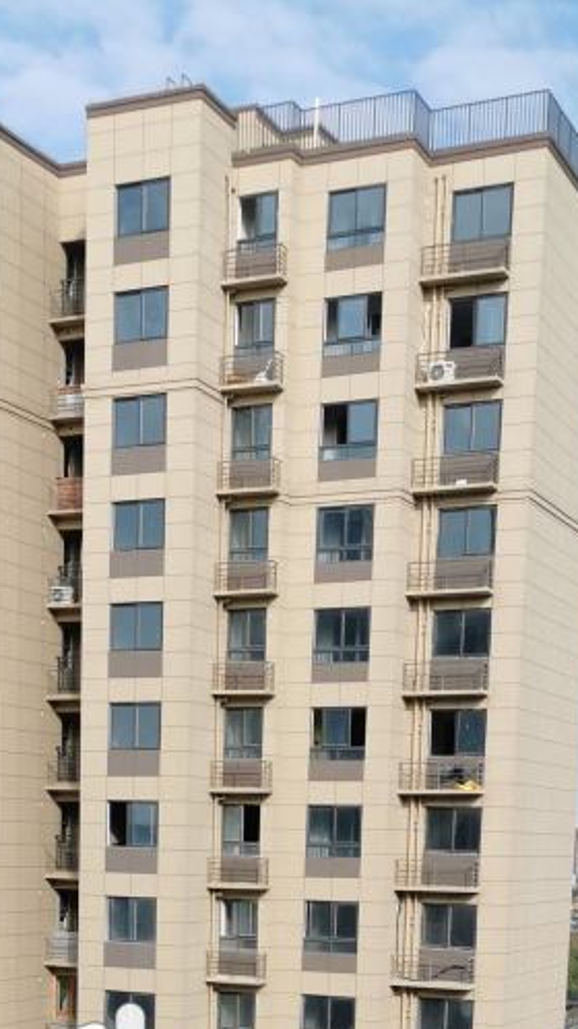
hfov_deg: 19.1
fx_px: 1717
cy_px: 1067
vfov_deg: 30.6
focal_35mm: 63
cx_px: 206
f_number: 1.8
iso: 50
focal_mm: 5.58
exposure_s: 1/1984
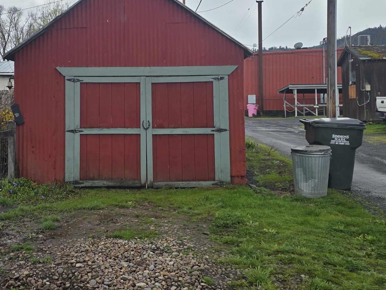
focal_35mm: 48
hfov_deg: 39.4
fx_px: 535
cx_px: 142
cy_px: 115
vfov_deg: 30.2
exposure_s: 1/4650
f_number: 1.7
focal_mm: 6.3
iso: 80
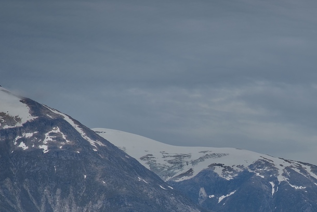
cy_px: 197
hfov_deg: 8.1
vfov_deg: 5.4
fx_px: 2219
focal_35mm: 252
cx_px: 281
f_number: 9
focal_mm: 120
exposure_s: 1/320
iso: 100
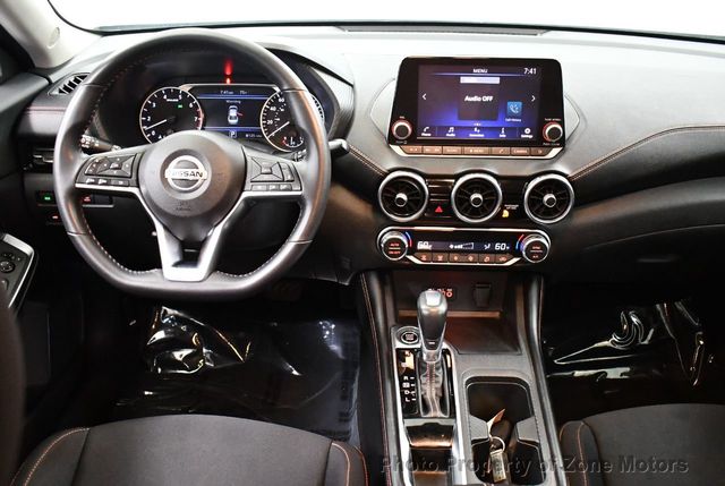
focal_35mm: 36
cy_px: 243
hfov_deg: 53.1
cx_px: 362
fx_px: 726
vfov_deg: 37.0
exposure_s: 1/60
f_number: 3.5
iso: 5600
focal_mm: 18
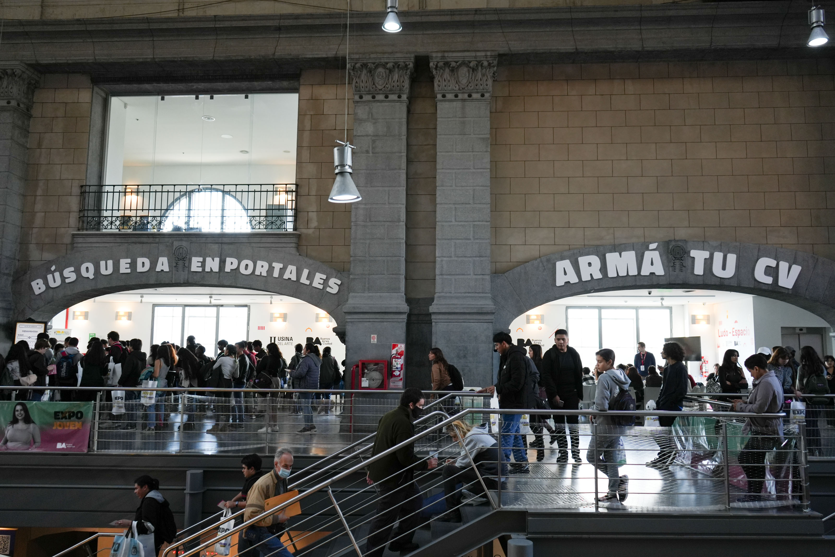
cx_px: 418
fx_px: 649
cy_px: 278
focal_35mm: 28
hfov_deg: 65.5
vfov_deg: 46.4
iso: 1000
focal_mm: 28
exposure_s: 1/250
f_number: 3.5
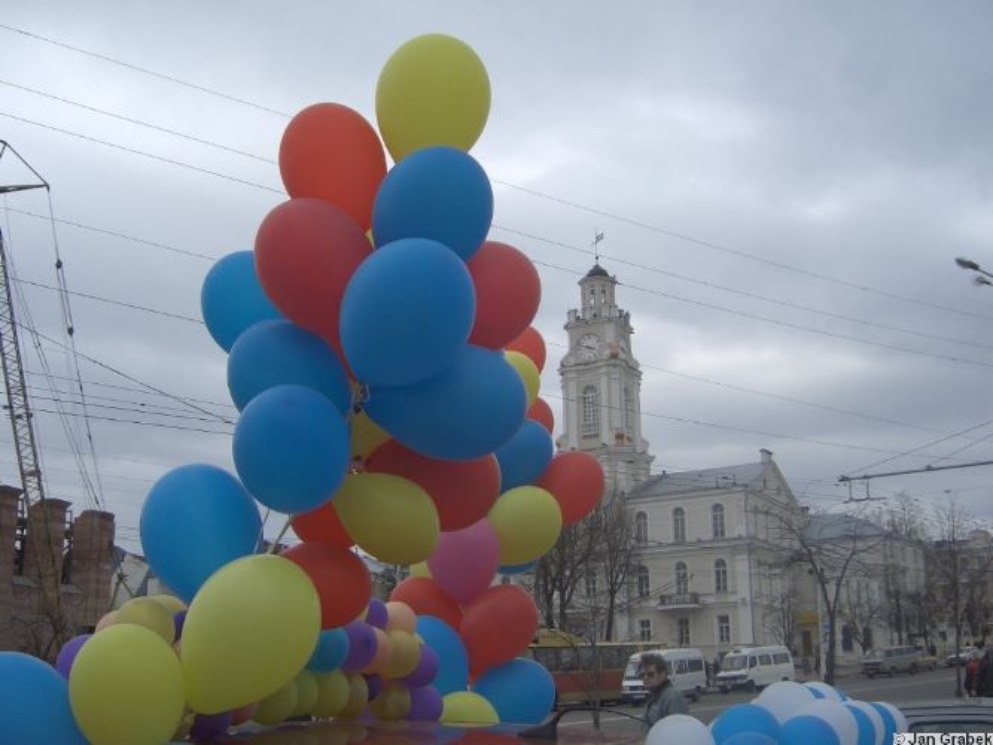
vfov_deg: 36.8
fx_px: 1119
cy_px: 372
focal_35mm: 39
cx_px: 496
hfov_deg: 47.9
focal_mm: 8
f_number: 2.8
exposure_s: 1/800
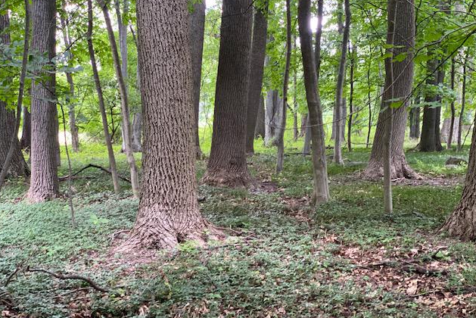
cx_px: 235
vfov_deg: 24.6
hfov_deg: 36.2
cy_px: 161
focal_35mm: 55
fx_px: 728
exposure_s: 1/70
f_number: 2
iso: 250
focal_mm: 6
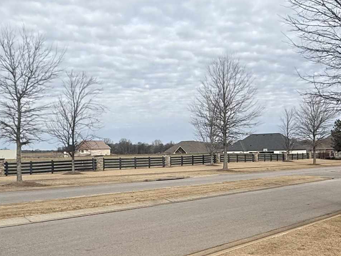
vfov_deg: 32.1
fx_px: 443
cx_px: 183
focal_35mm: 45
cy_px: 146
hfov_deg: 42.0
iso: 50
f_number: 2.2
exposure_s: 1/2165
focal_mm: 2.22
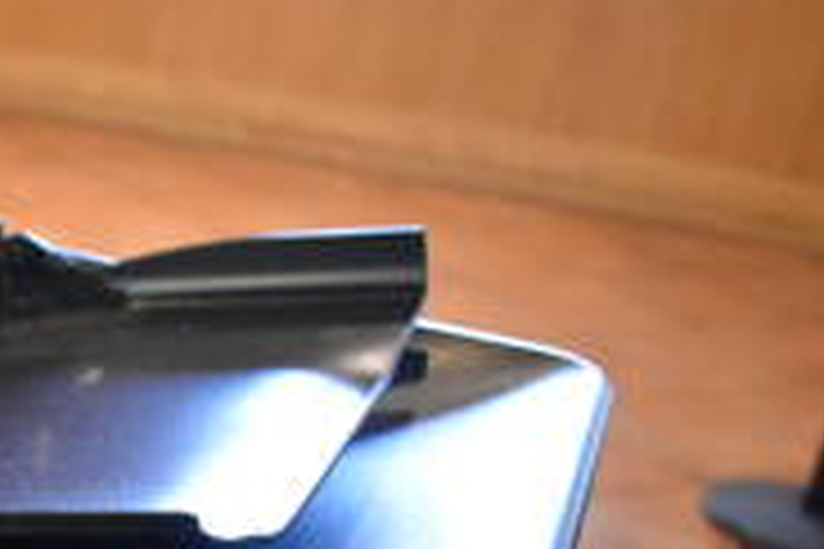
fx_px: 2060
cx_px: -396
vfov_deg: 14.1
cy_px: 855
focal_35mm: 90
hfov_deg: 19.8
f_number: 3.5
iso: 7200
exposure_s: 1/125
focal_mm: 18
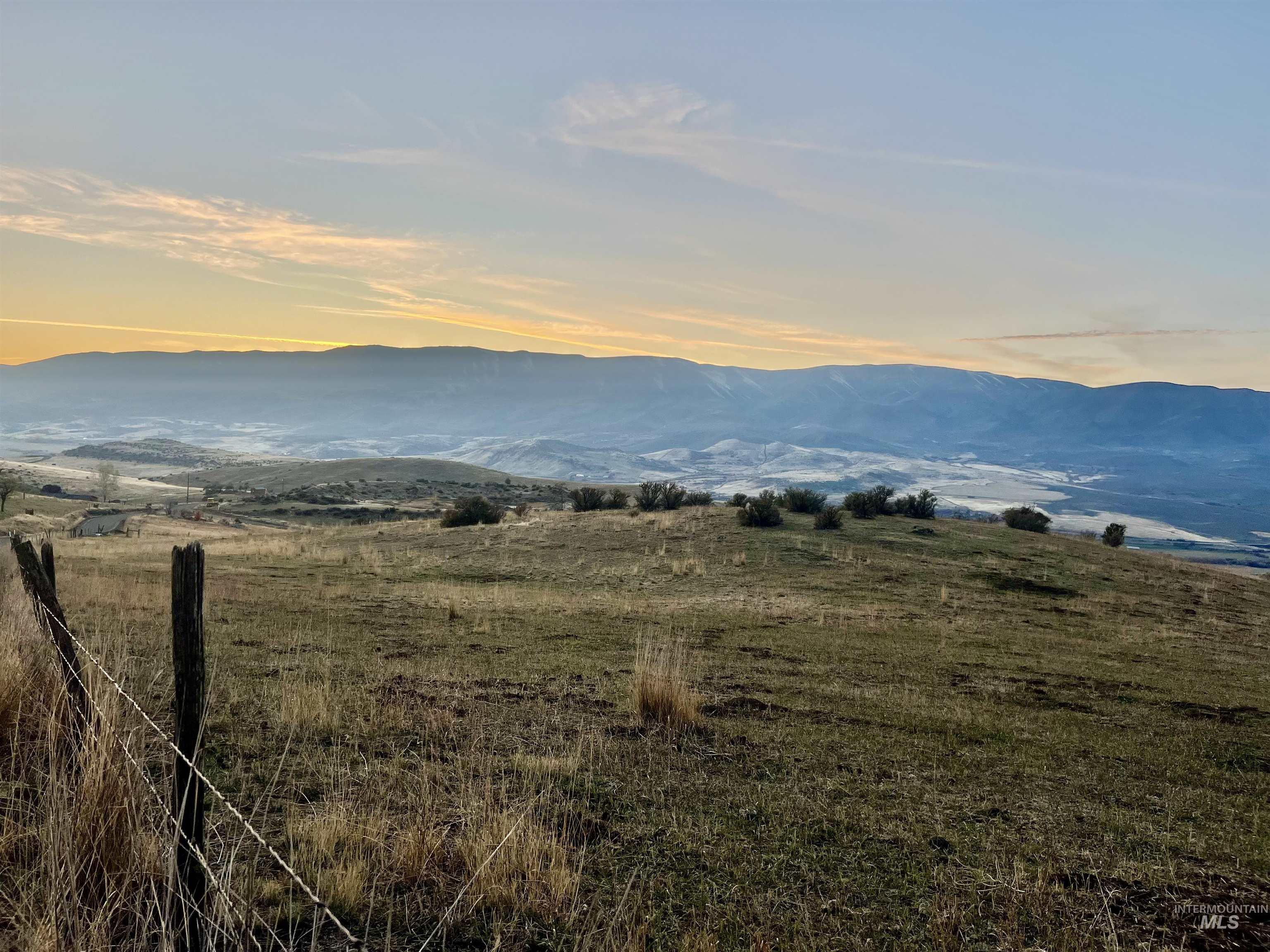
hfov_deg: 67.3
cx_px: 635
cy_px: 476
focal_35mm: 26
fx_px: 954
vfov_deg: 53.1
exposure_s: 1/486
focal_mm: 5.7
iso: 50
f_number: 1.5
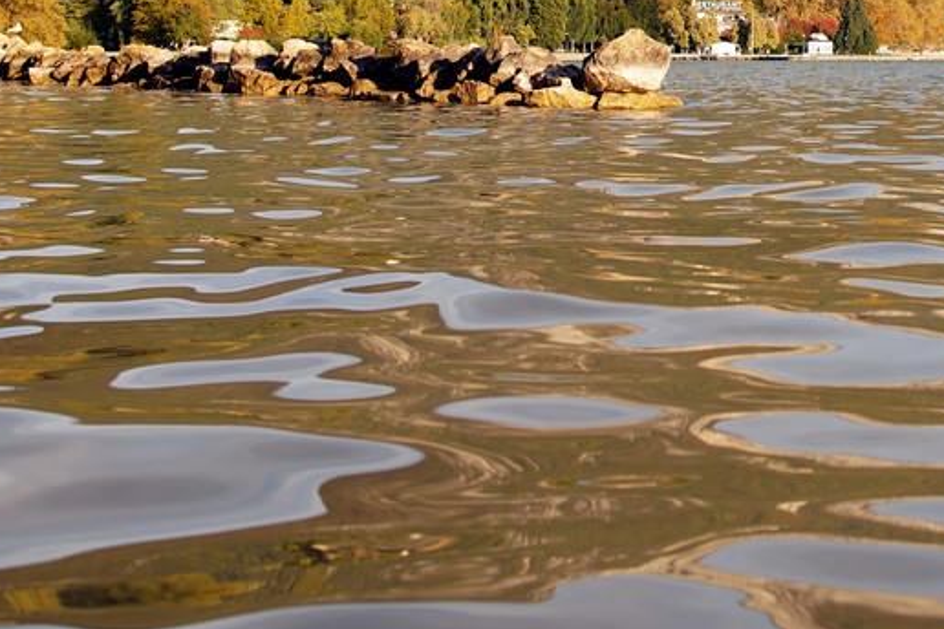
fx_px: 2438
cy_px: 48
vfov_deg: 14.5
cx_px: 805
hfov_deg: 21.5
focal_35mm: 93
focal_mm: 40
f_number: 6.3
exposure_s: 1/160
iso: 100
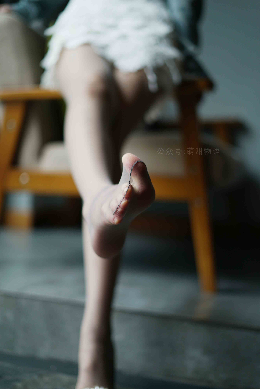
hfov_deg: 27.0
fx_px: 541
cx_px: 130
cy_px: 194
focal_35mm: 50
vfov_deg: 39.6
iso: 160
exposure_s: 1/800
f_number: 1.8
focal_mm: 50
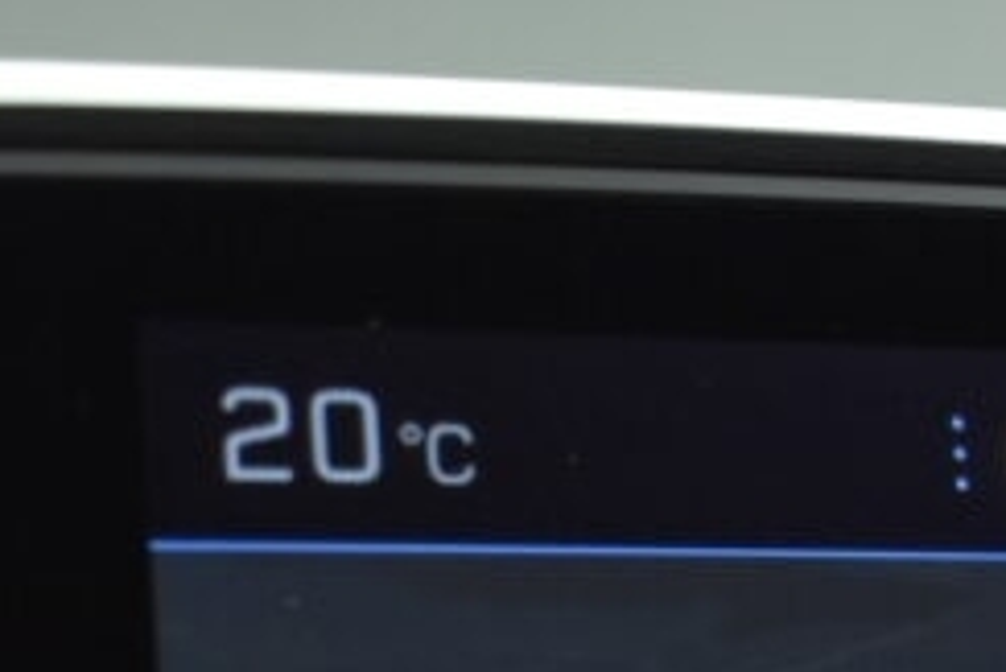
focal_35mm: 151
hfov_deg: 13.2
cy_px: 1303
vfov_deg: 8.7
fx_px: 4222
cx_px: 1249
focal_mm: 24
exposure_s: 1/100
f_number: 3.8
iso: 1600
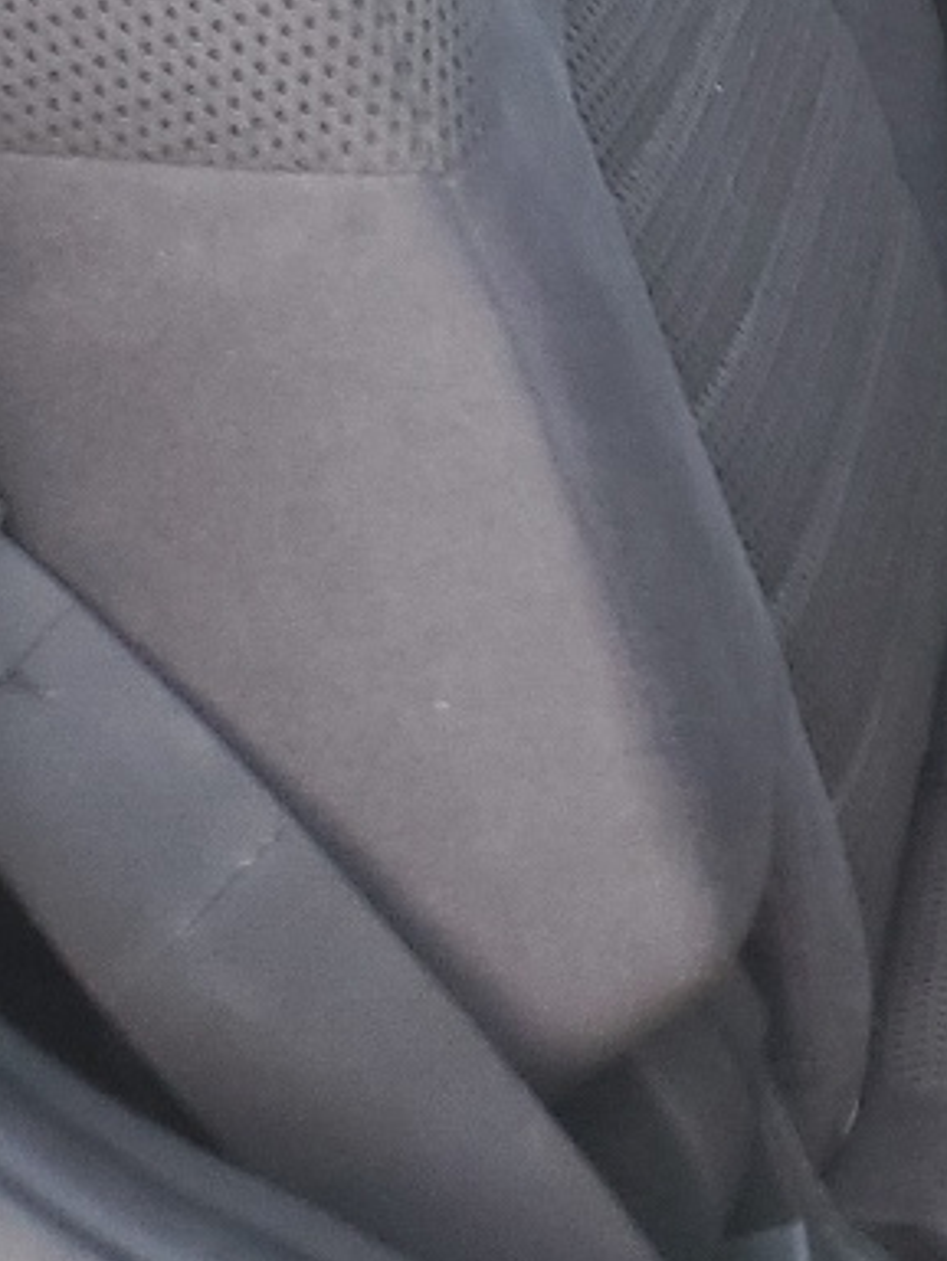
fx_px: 3937
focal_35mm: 108
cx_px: 1619
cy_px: -514
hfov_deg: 12.7
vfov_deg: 16.8
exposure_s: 1/60.2
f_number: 1.5
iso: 79
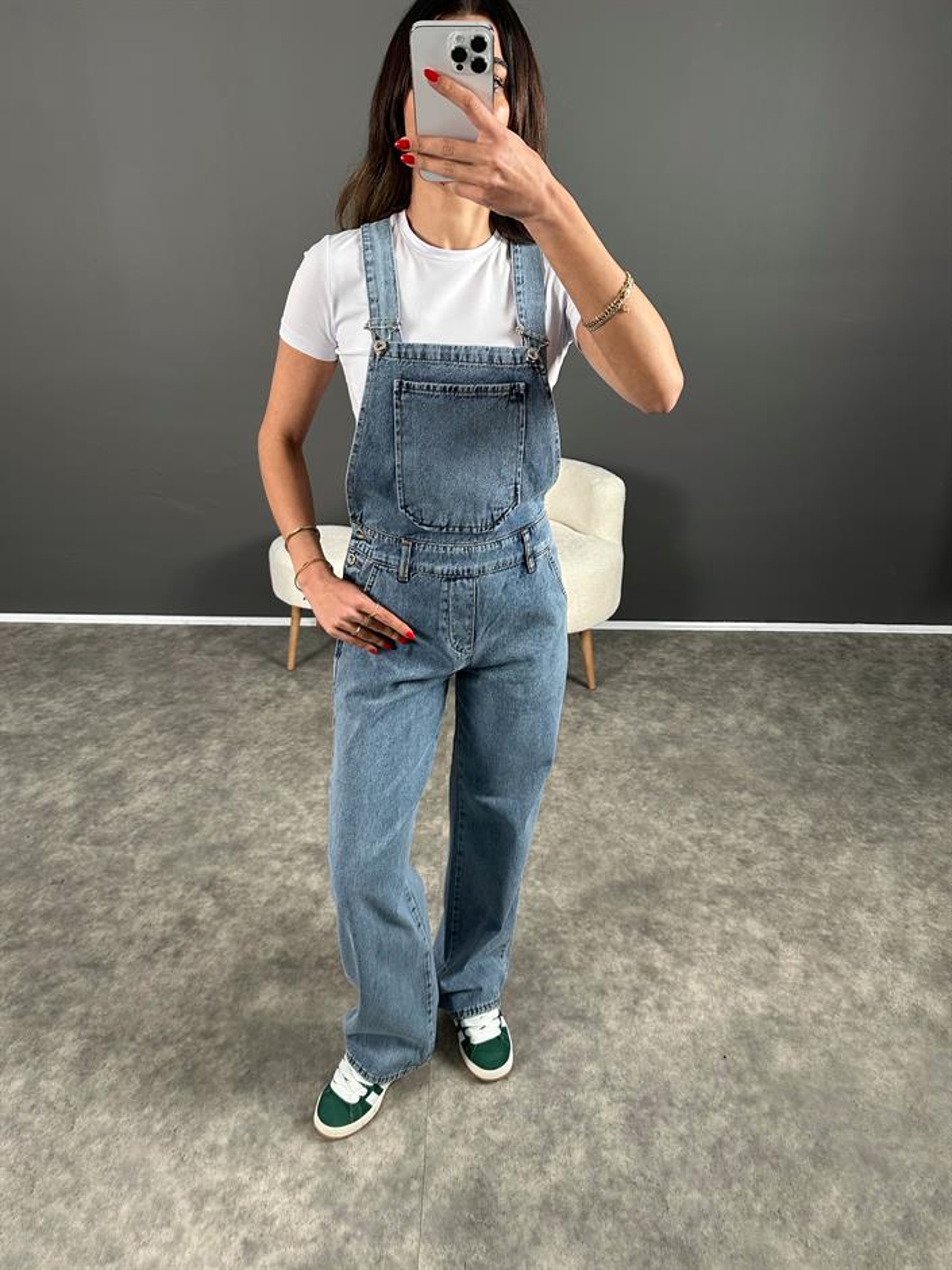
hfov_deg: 56.8
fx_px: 880
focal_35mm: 24
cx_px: 476
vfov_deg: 71.6
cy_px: 635
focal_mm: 6.86
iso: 200
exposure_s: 1/121
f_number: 1.78
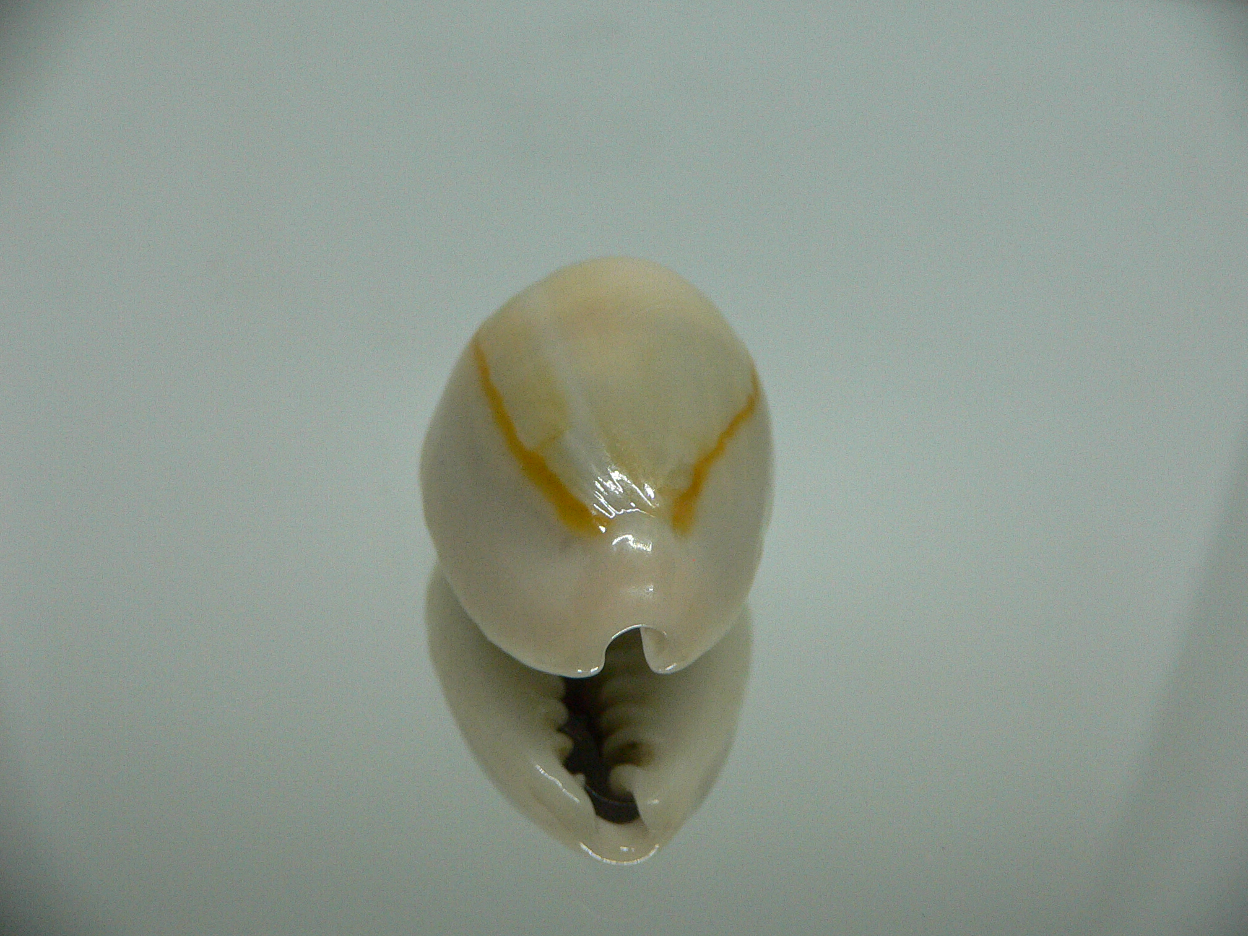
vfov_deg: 40.7
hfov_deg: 52.6
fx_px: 1262
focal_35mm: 35
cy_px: 468
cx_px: 624
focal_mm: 4.6
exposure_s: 1/60
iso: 200
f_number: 2.8
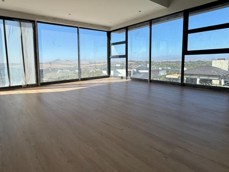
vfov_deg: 65.6
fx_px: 132
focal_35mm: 20
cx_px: 84
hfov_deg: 80.1
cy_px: 72
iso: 50
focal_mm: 2.22
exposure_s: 1/1637
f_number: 2.2
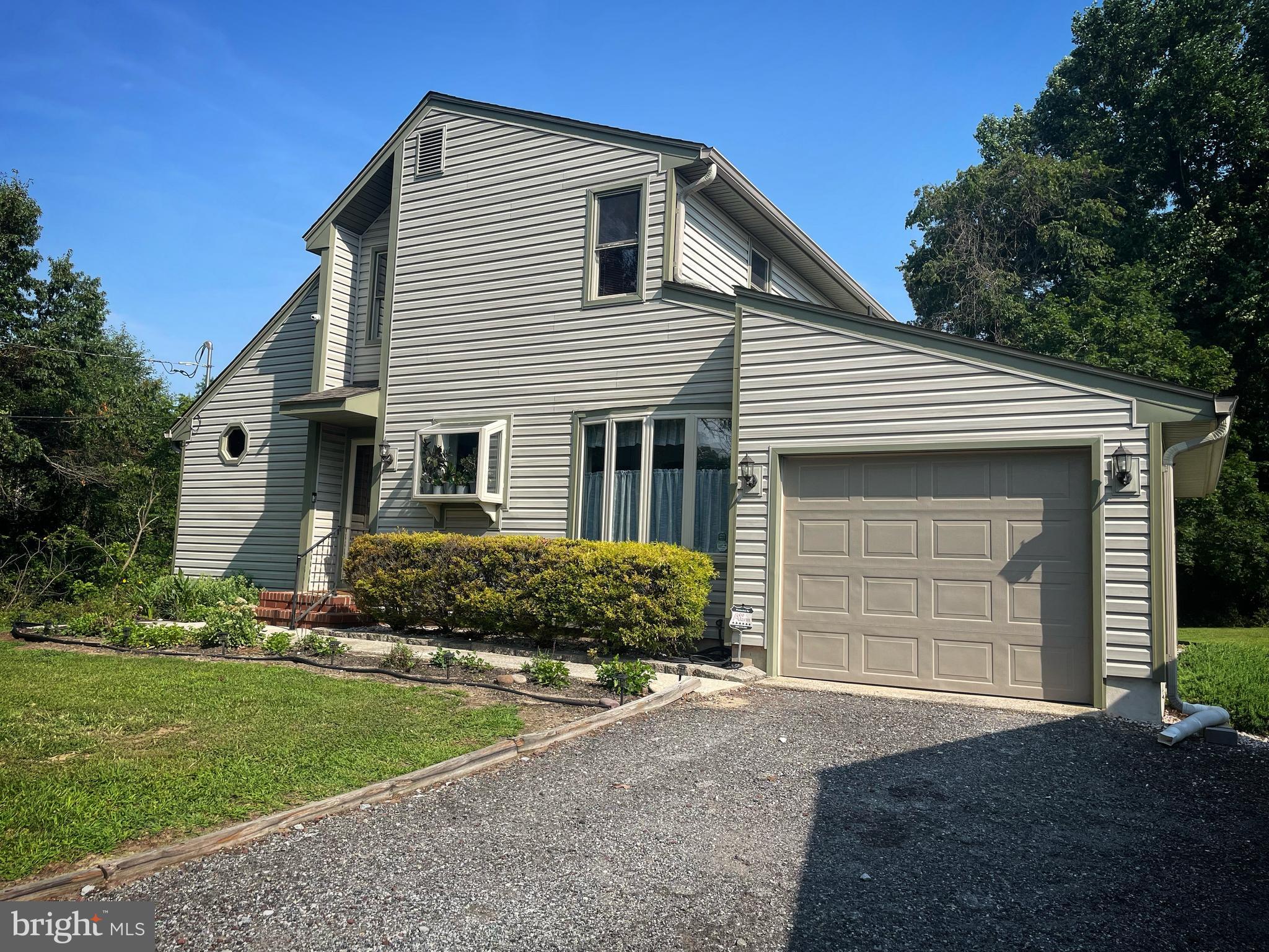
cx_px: 634
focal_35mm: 26
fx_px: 953
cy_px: 476
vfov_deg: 53.1
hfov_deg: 67.3
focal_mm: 4.2
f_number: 1.6
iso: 32
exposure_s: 1/2747
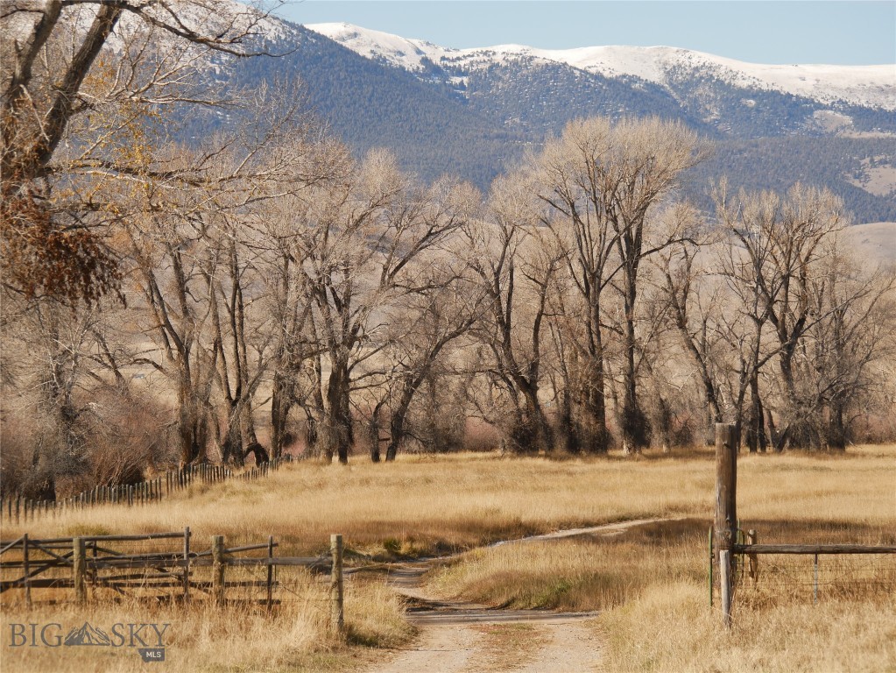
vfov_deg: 7.4
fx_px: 5179
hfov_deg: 9.9
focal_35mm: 200
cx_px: 448
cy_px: 336
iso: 200
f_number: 5
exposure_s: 1/1000
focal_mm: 100
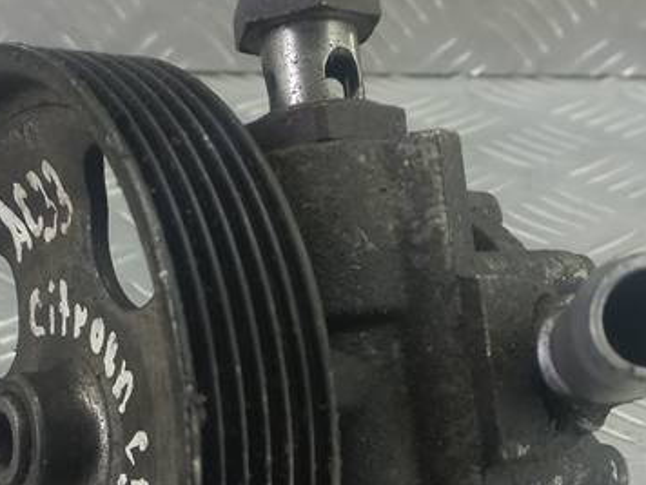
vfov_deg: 20.2
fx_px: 1344
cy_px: 387
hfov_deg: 27.0
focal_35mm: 72
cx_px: 299
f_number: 1.8
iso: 100
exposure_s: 1/50
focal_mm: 4.6
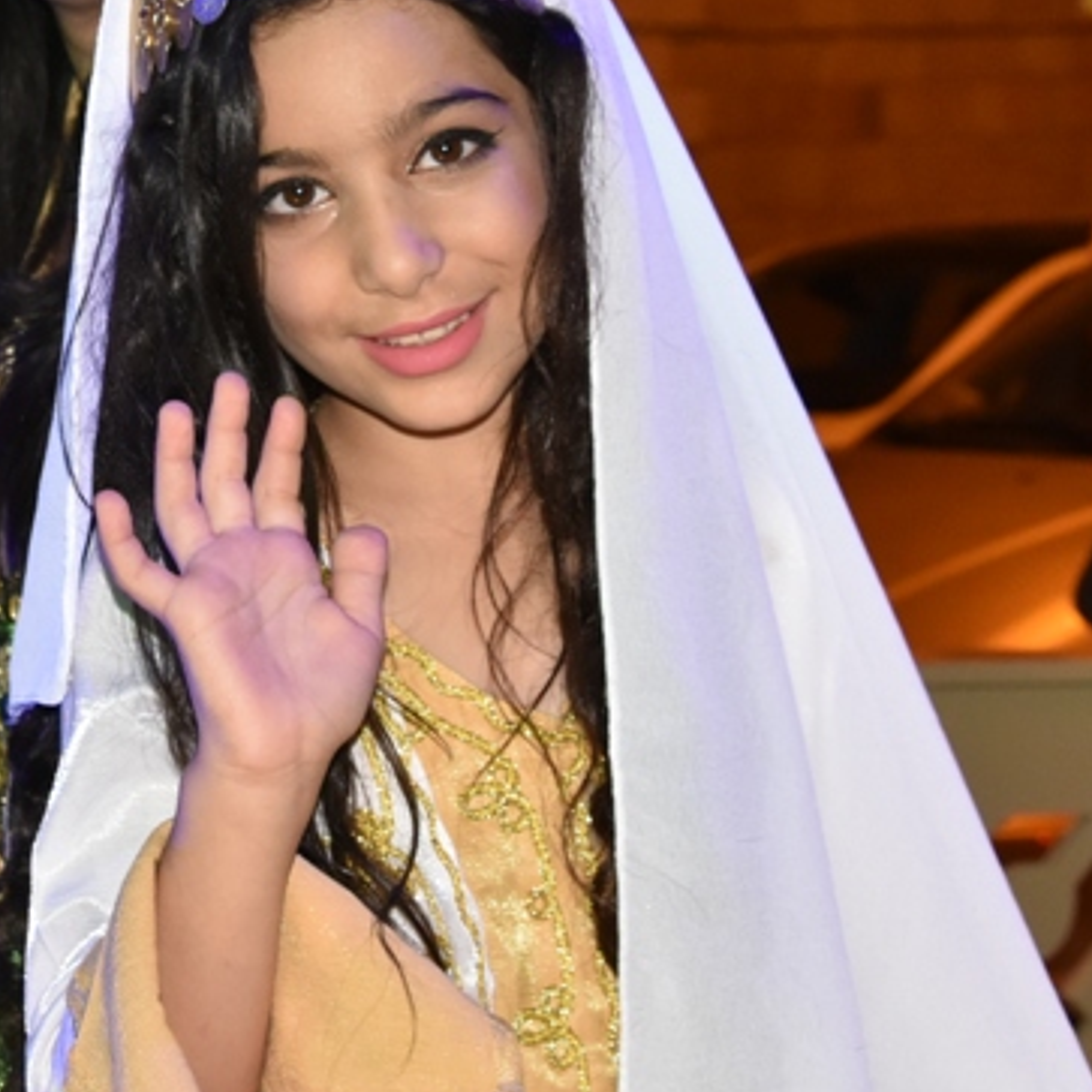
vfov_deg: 15.0
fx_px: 4104
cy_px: 134
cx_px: -75
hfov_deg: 14.8
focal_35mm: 115
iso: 3200
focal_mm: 48
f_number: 7.1
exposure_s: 1/60
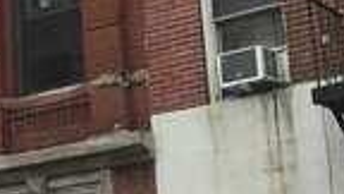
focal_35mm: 187
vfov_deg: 6.3
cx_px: -363
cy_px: -189
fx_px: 1706
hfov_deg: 10.5
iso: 25
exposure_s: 1/762
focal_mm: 3.3
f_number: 2.4
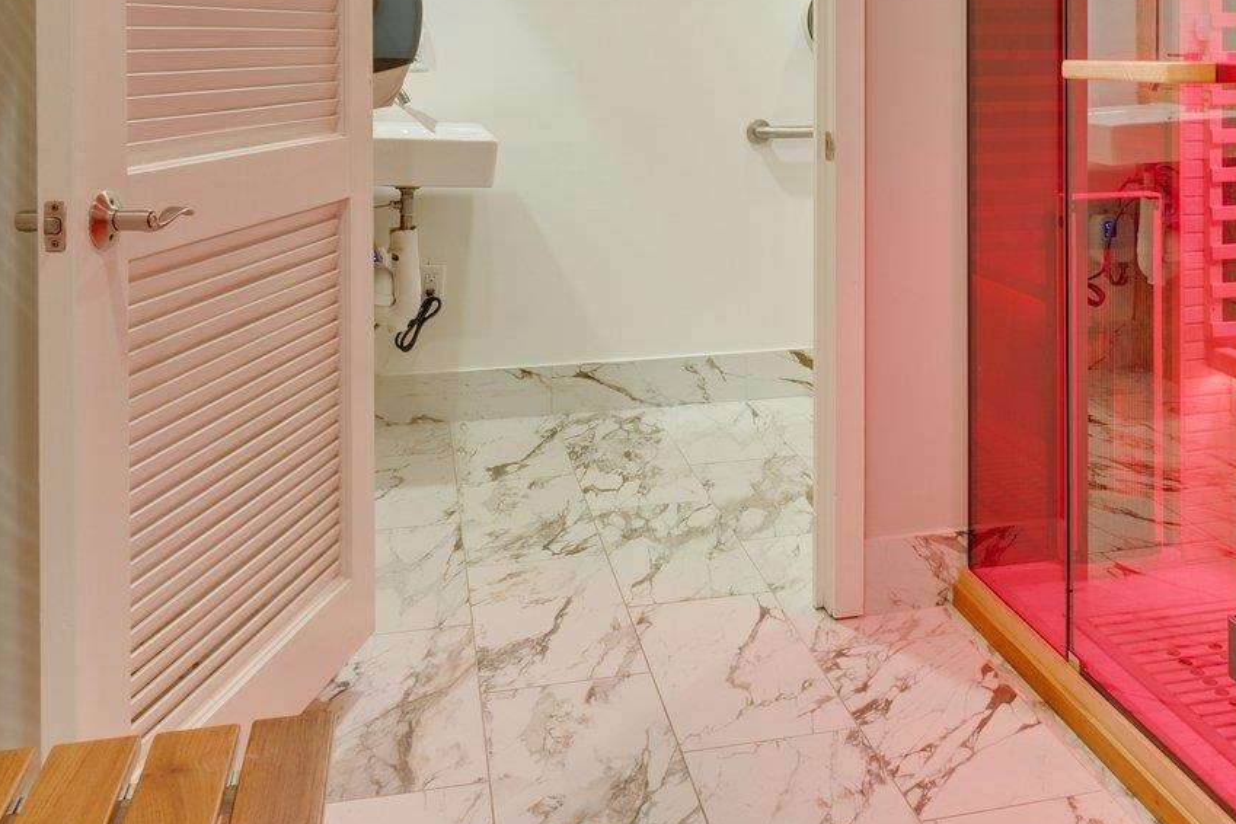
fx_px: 1408
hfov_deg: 46.4
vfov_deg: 31.0
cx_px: 855
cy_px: 63
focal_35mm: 41
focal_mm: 17
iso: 100
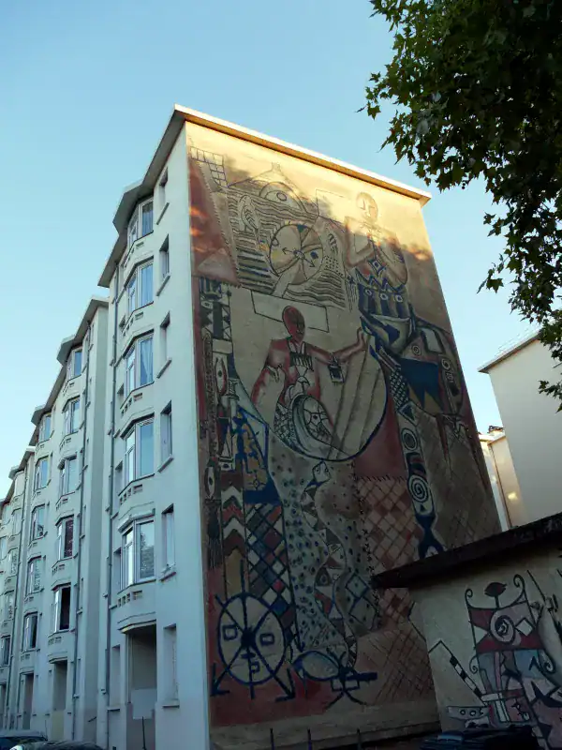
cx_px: 281
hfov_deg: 49.7
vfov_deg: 63.4
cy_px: 375
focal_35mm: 28
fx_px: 606
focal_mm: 14
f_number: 4.5
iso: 200
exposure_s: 1/160
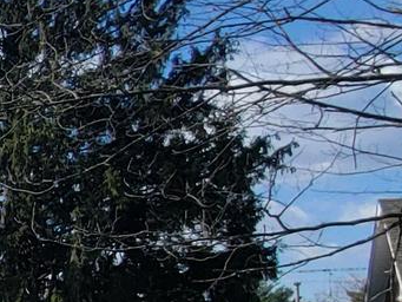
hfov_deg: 12.6
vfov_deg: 18.1
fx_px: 906
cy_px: 353
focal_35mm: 78
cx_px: -719
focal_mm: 2.2
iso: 50
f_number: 2.2
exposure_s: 1/2094
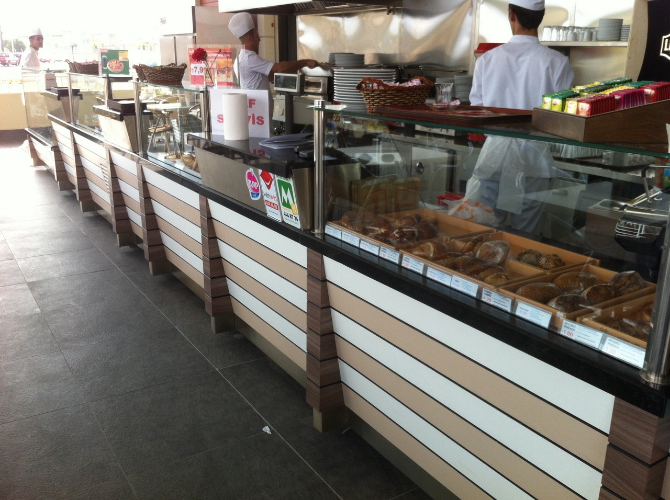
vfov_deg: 40.6
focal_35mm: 35
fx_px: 676
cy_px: 250
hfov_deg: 52.7
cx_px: 335
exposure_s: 1/197
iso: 80
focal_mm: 3.85
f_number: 2.8
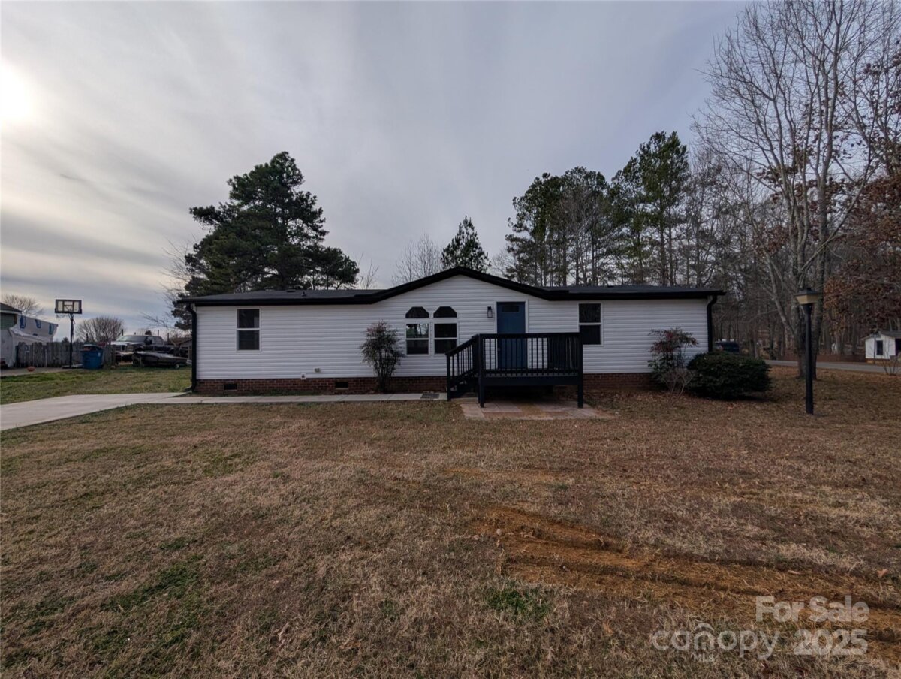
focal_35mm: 12
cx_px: 450
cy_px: 340
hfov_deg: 110.4
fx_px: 313
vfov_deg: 94.7
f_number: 1.7
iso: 49
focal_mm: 2.02
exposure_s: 1/7299
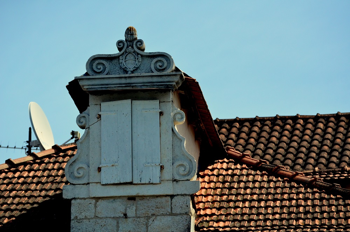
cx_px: 175
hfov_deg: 8.1
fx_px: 2473
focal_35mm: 255
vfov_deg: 5.4
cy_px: 116
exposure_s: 1/8000
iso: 1000
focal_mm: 170
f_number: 5
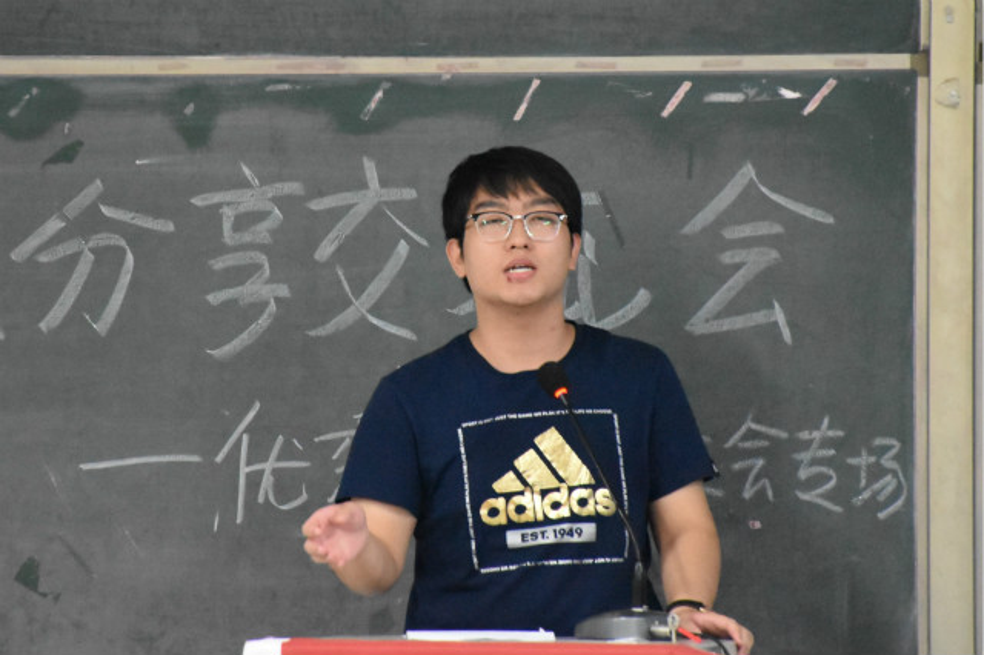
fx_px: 5737
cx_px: 492
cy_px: 328
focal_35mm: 210
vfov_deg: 6.5
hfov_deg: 9.8
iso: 8000
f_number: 5.6
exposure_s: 1/125
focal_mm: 140
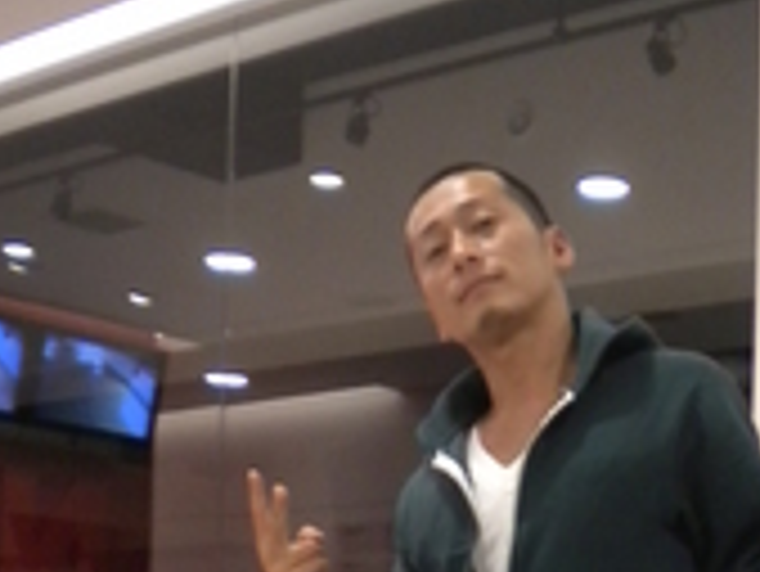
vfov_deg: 16.6
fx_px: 1824
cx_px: 553
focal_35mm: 83
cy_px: 779
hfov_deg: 23.3
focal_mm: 6.3
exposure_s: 1/42.2
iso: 400
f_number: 3.1
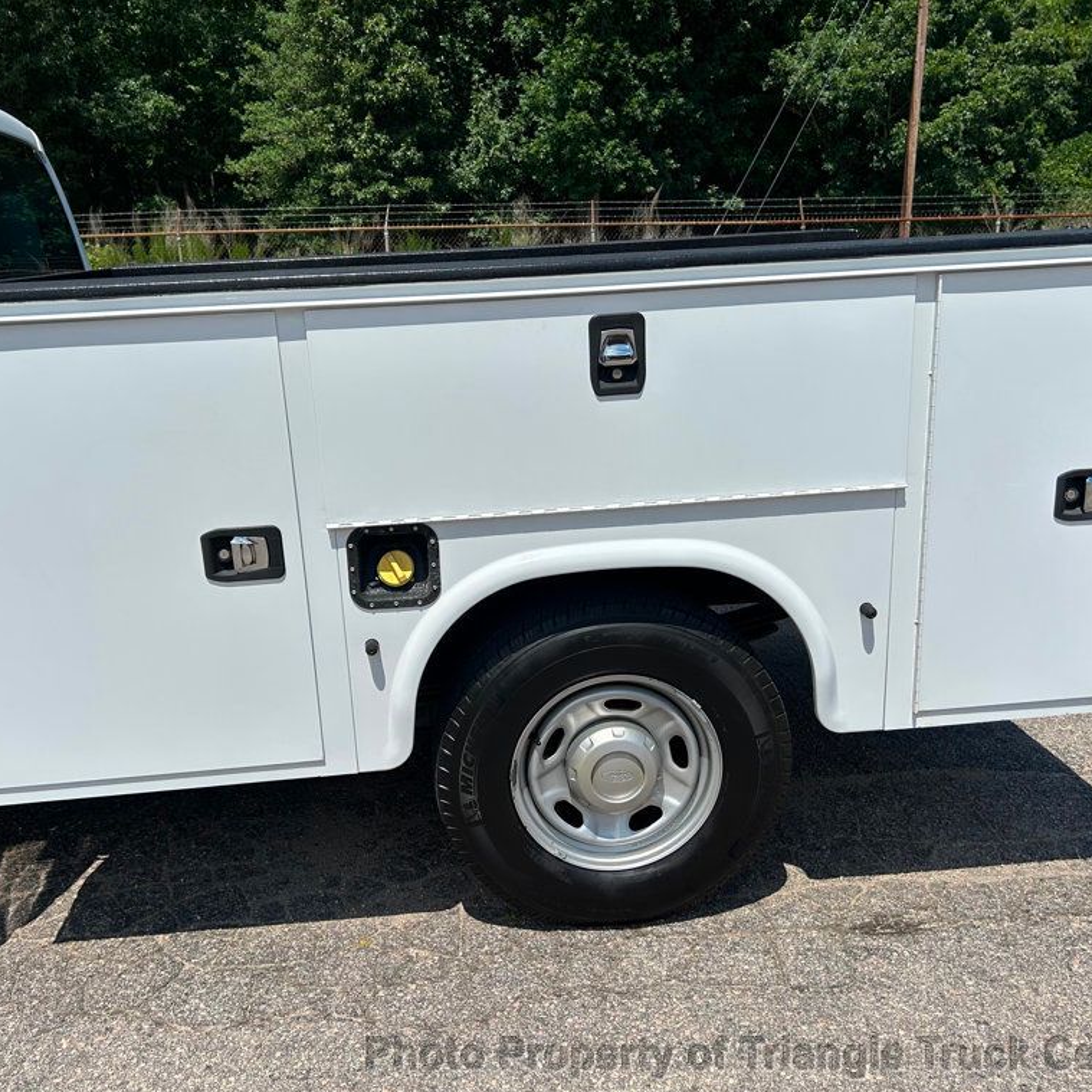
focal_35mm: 31
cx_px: 521
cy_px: 551
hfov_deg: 52.5
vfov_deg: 52.5
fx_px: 1106
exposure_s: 1/8000
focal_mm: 5.7
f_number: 1.5
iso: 50
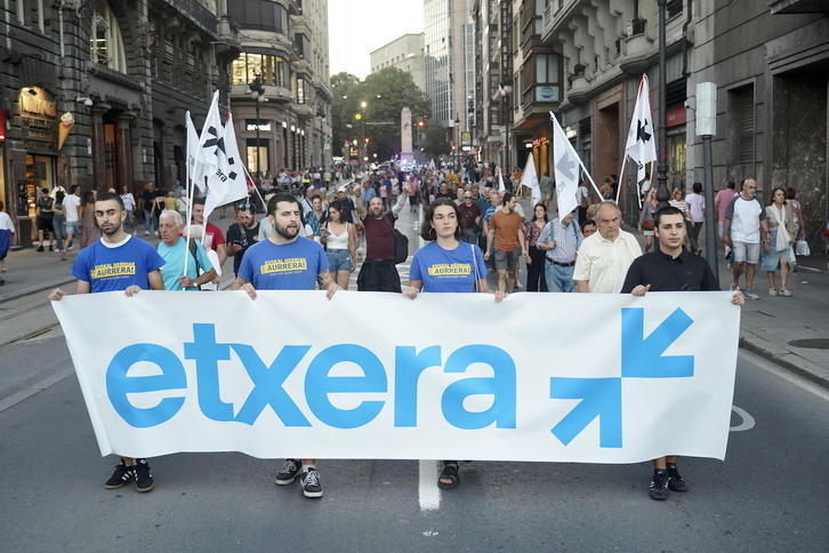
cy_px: 276
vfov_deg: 31.9
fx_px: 967
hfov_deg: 46.4
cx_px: 414
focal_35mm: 42
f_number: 4
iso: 4000
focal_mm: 42
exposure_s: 1/500
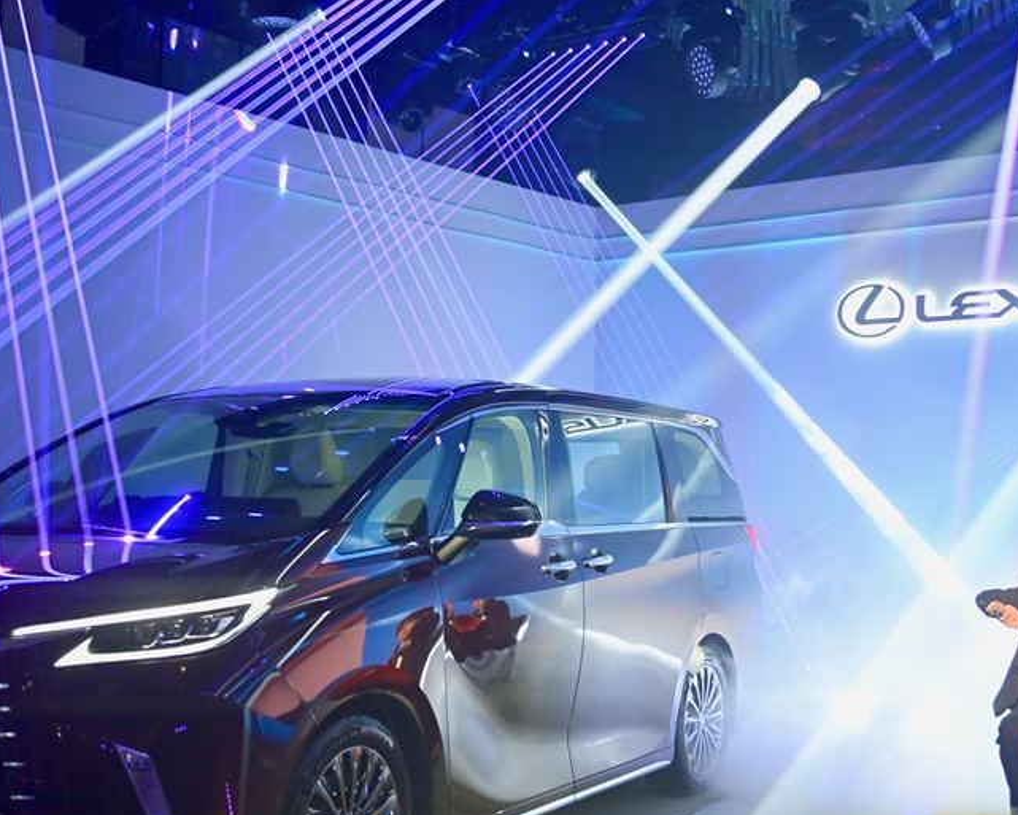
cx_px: 518
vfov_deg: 32.8
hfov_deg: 40.5
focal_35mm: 46
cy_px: 514
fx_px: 1379
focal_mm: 30.5
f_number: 2.8
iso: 1000
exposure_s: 1/200
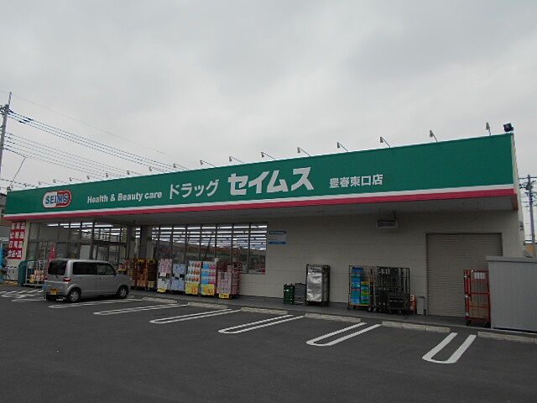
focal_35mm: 26
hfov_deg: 67.3
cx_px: 268
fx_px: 403
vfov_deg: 53.1
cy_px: 202
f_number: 3.2
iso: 80
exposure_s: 1/640
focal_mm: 4.6
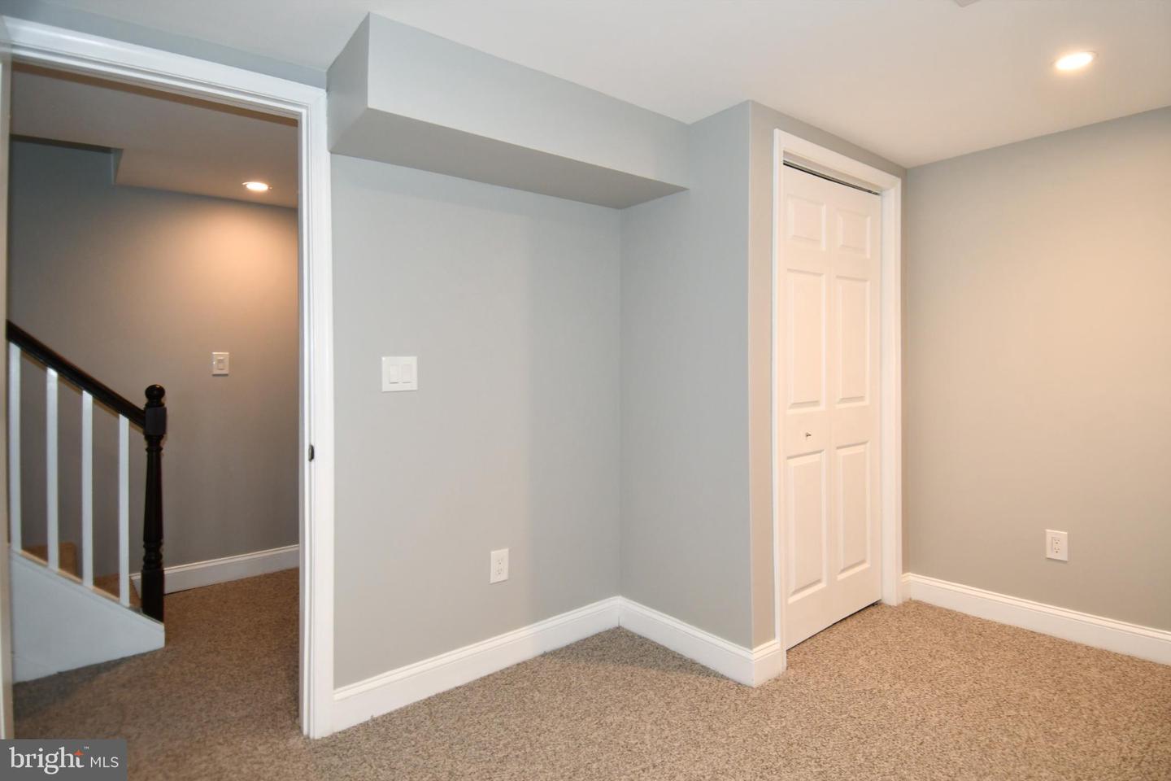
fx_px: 585
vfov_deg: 67.4
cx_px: 586
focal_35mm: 18
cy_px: 390
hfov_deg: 90.0
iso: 640
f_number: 4
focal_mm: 12
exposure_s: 1/60
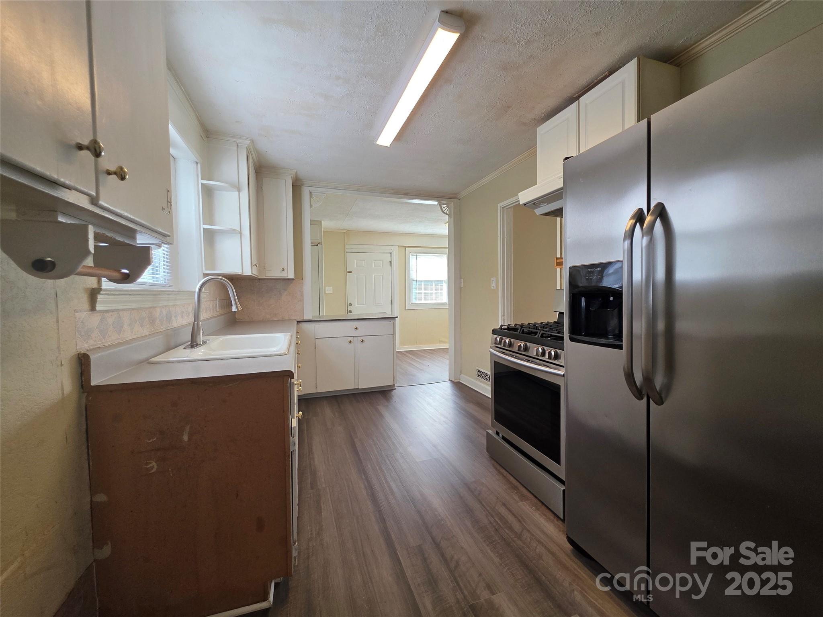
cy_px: 308
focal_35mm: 13
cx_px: 412
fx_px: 309
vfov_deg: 89.9
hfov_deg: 106.2
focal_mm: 2.2
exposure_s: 1/120
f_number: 1.9
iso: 100
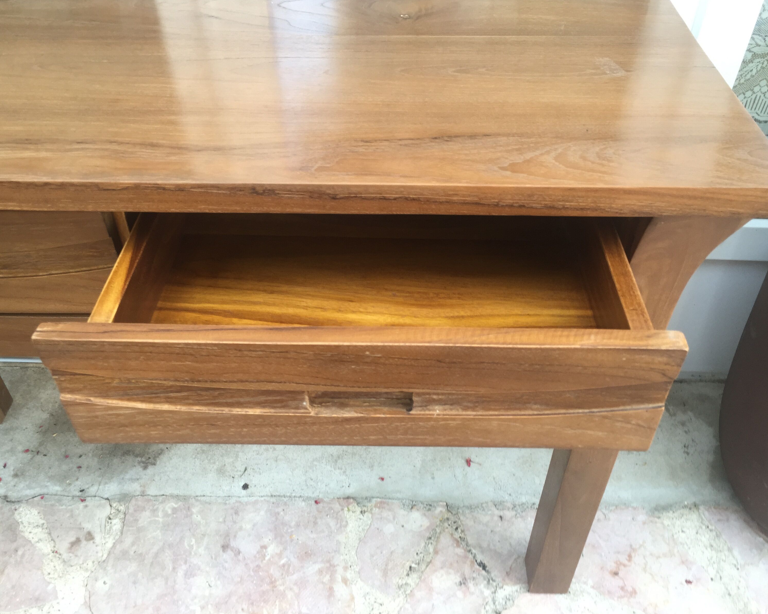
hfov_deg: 57.2
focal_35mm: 31
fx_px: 705
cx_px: 383
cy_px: 309
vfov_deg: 47.1
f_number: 2.2
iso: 40
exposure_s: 1/60
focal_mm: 4.15
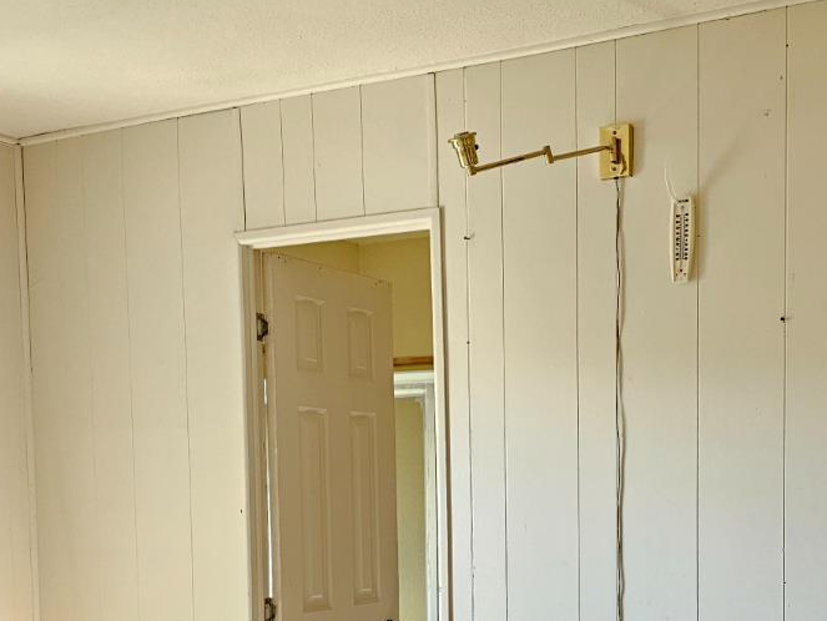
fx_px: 1243
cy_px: 570
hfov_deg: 36.5
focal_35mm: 52
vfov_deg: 27.0
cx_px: 544
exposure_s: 1/170
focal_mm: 6.3
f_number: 1.7
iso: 400
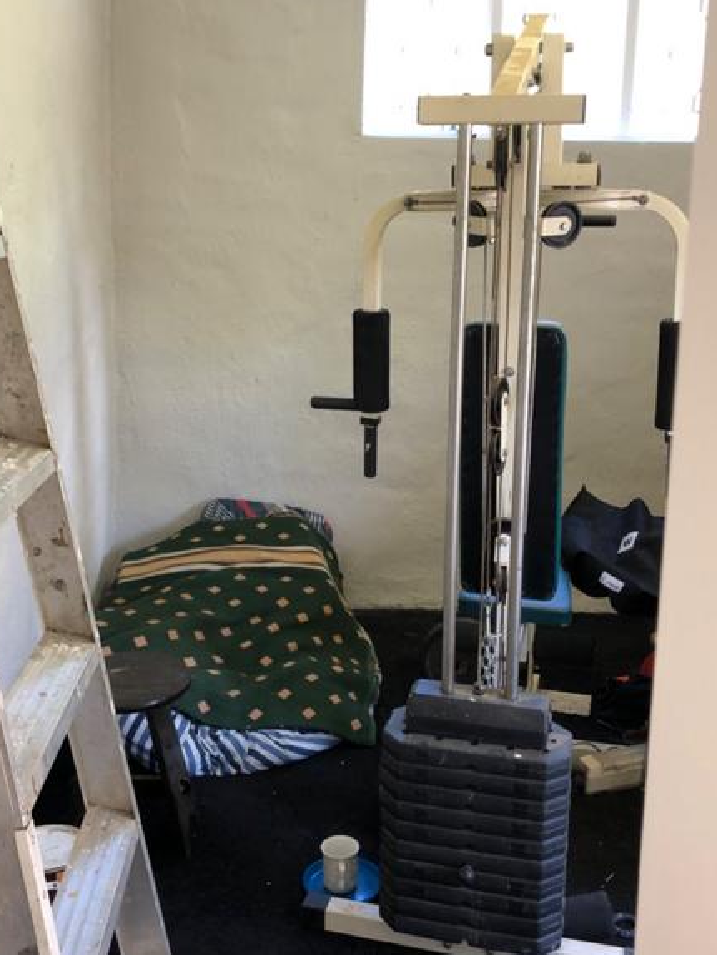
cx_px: 344
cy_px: 438
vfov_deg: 47.8
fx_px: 1076
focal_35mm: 39
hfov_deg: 36.8
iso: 40
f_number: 1.8
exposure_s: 1/20
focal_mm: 4
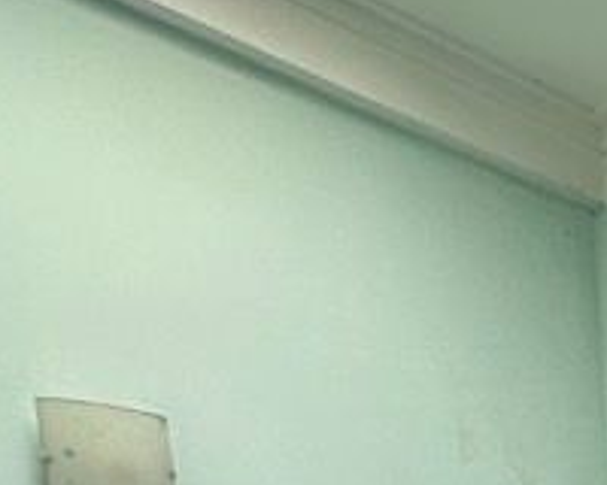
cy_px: 952
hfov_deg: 18.1
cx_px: 1226
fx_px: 1258
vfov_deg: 16.8
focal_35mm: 70
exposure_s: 1/145
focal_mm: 2.22
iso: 40
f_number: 2.2
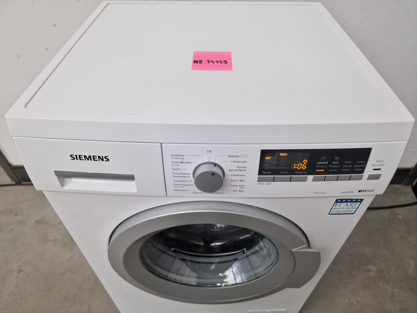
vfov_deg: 58.9
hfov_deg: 73.9
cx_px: 208
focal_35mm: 23
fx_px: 277
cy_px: 156
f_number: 1.8
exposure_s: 1/100
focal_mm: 6.4
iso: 200
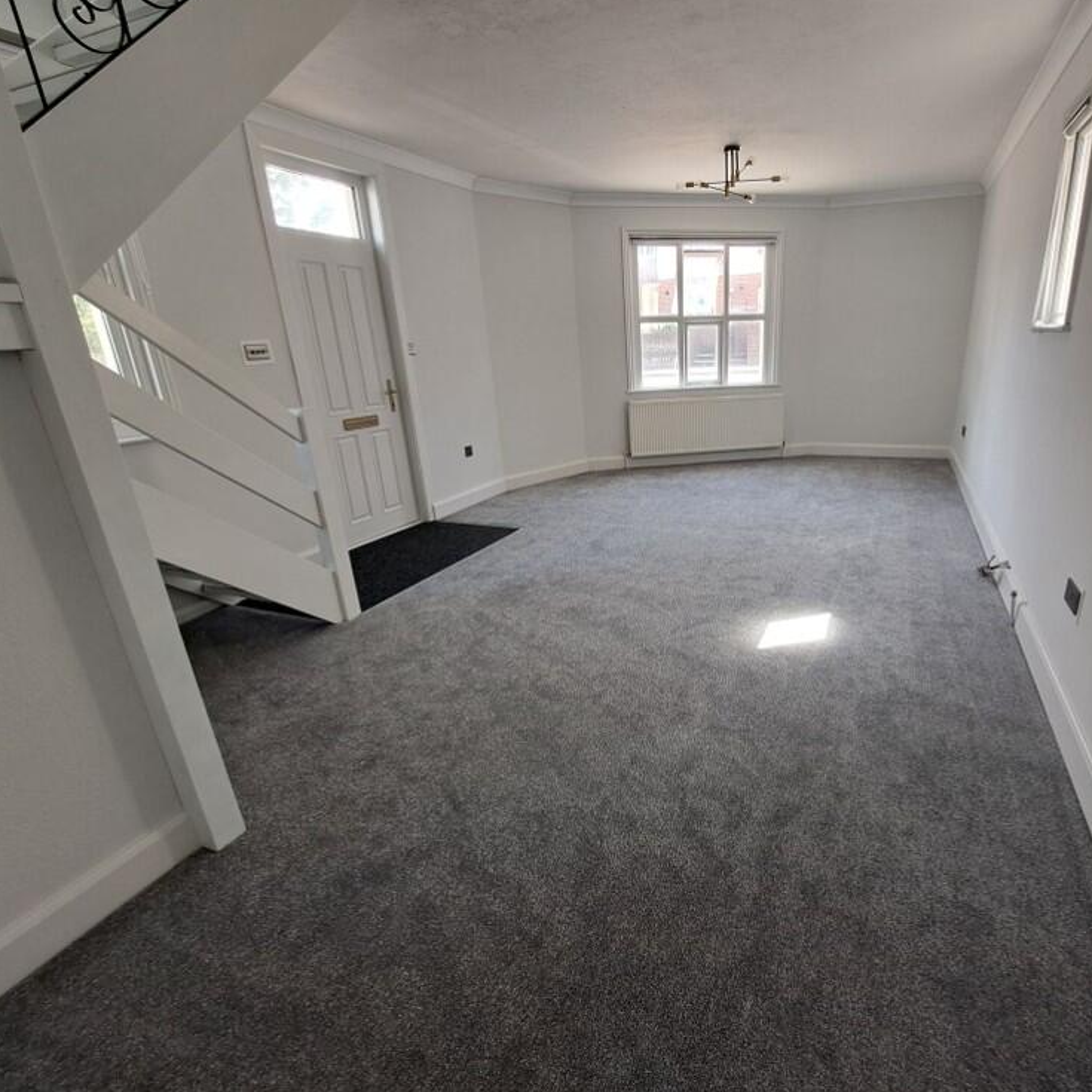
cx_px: 658
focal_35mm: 16
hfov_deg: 86.3
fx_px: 571
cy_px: 536
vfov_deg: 87.4
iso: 100
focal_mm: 1.74
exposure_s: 1/50
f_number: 2.2
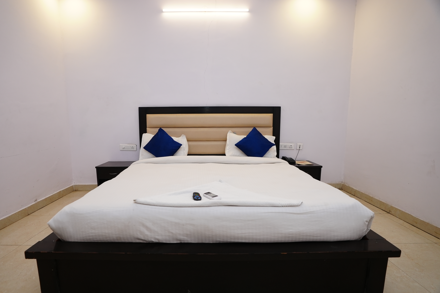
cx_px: 208
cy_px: 150
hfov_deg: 93.2
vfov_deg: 70.4
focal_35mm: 17
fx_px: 208
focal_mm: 16
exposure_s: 1/160
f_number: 4.5
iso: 1600
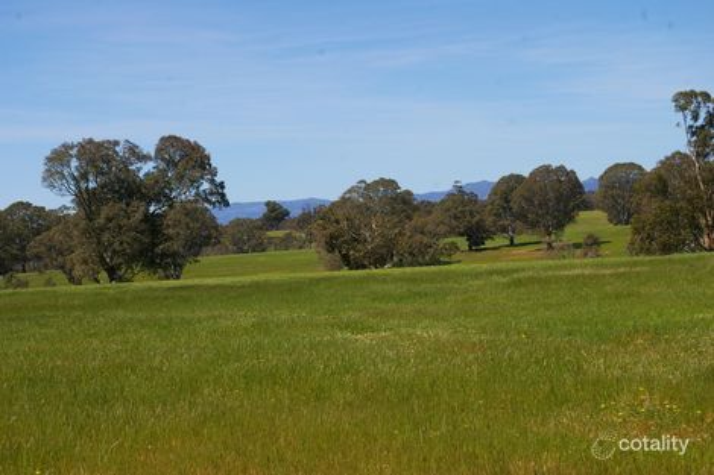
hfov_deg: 24.6
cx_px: 357
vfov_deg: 16.5
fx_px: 1636
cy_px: 238
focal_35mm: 82
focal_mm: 55
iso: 200
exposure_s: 1/350
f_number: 9.5
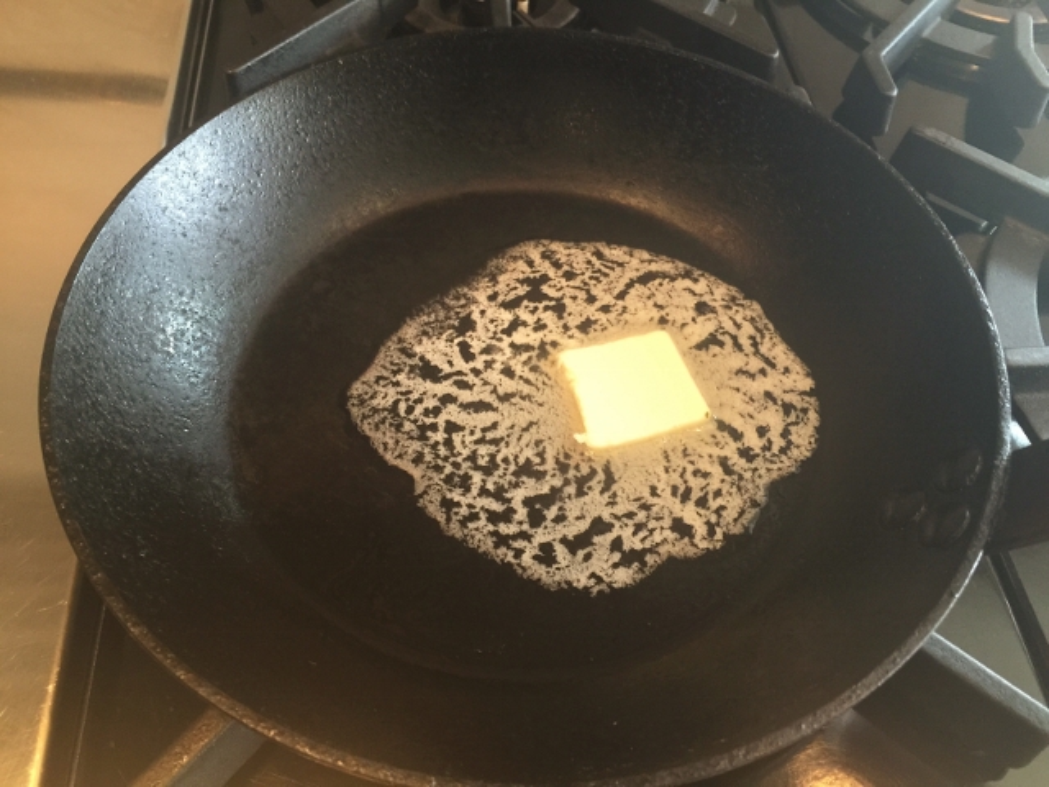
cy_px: 394
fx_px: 879
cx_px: 524
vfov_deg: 48.2
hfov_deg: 61.7
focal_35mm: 29
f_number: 2.2
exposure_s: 1/15
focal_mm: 4.15
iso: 100
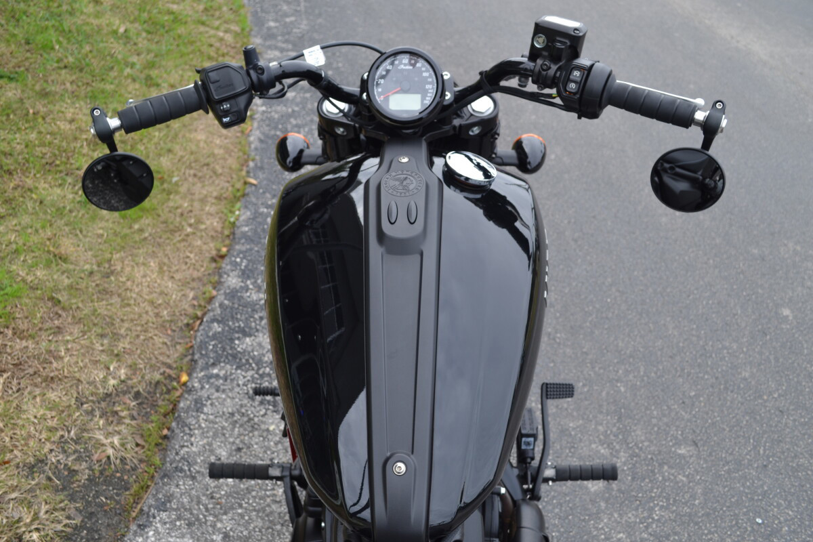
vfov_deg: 36.9
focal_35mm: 36
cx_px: 406
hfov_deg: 53.1
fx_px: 813
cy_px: 271
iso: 100
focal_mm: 24
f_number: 5.6
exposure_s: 1/125
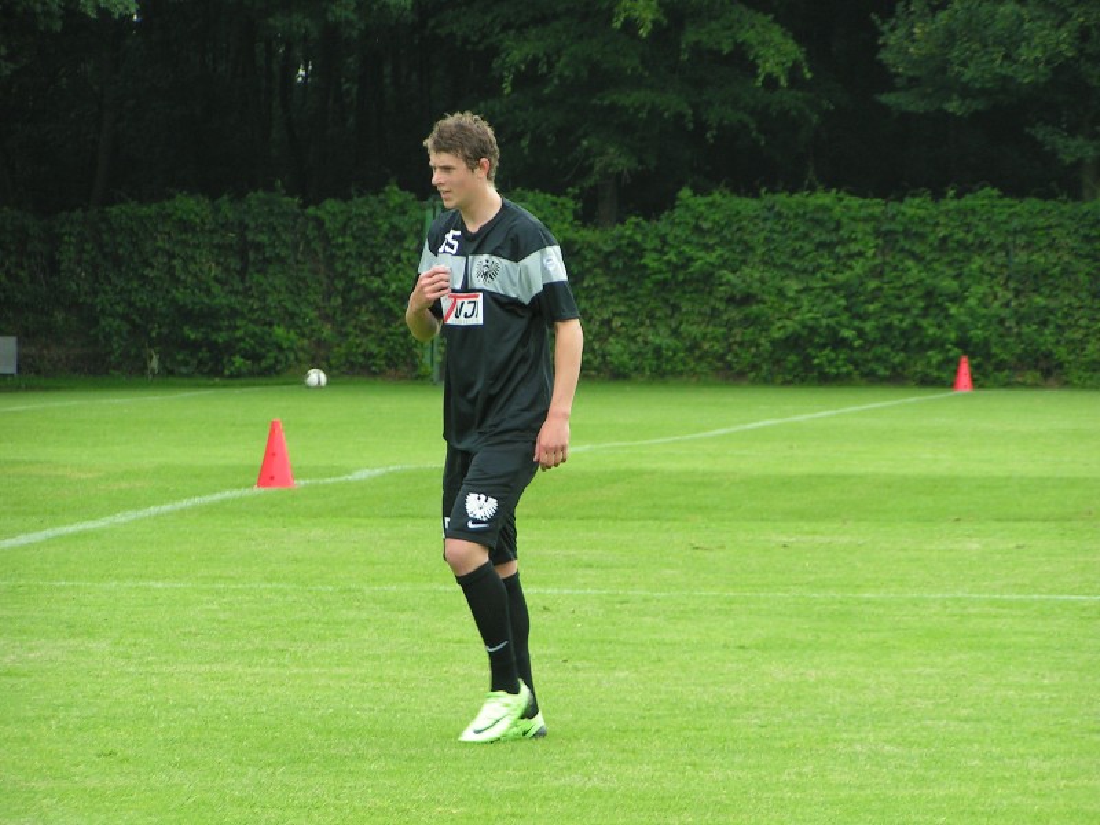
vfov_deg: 7.2
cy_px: 412
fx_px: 6546
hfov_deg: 9.6
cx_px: 550
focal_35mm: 206
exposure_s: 1/250
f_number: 3.5
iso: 64
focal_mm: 31.5
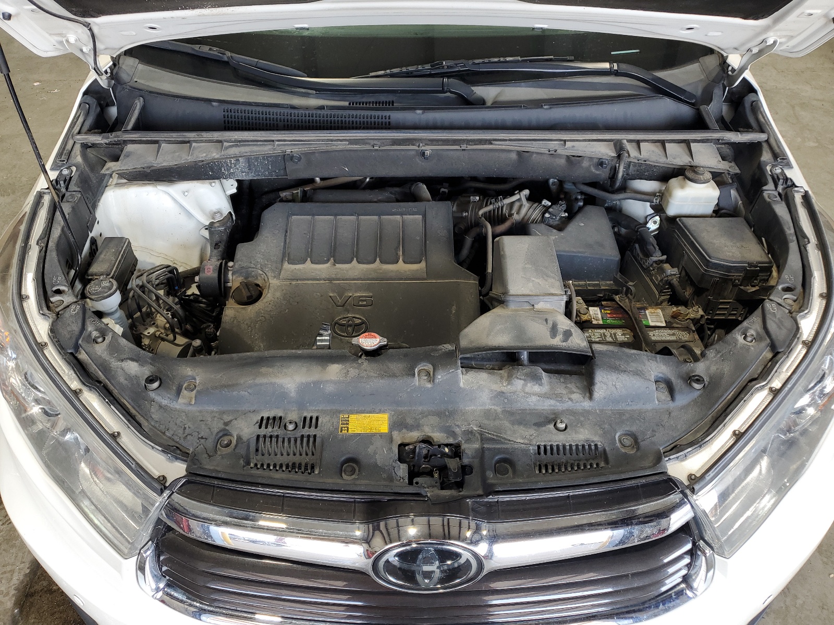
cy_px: 312
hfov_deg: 67.3
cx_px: 417
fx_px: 626
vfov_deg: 53.1
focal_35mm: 26
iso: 50
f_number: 1.5
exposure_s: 1/125
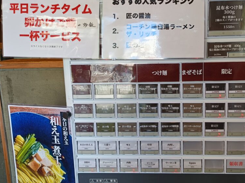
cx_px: 154
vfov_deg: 41.7
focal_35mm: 34
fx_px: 241
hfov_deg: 53.3
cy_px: 76
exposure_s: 1/60
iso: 160
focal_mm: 4.7
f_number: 1.7
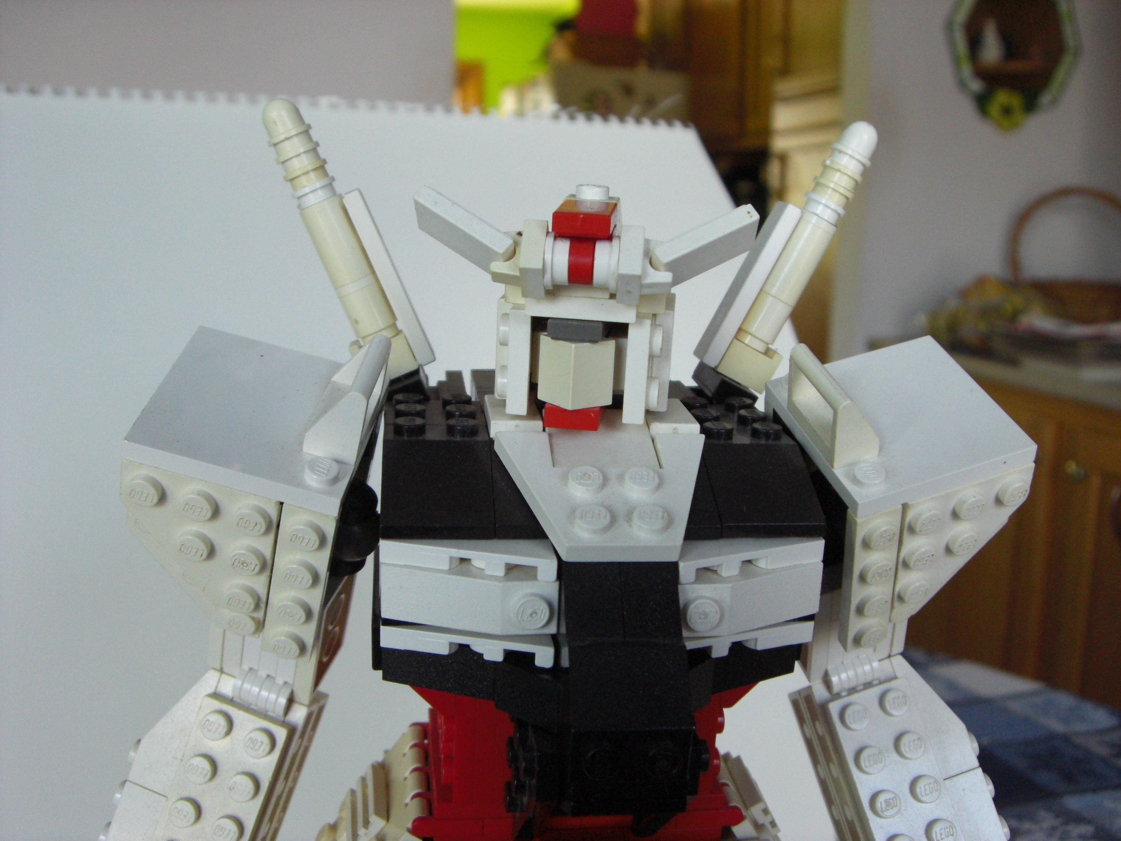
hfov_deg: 49.0
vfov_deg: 37.7
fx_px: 1231
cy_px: 420
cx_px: 560
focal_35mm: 38
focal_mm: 6.2
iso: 200
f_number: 2.7
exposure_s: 1/60
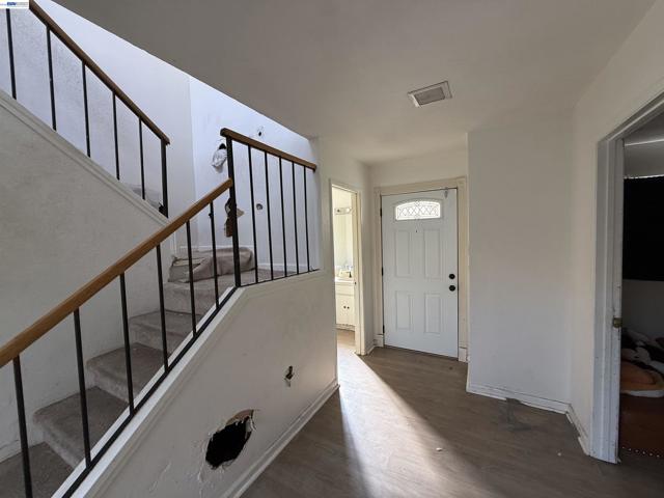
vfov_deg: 85.7
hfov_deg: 102.1
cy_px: 249
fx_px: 269
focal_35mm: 14
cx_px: 332
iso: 160
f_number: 2.2
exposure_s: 1/99
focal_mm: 2.22
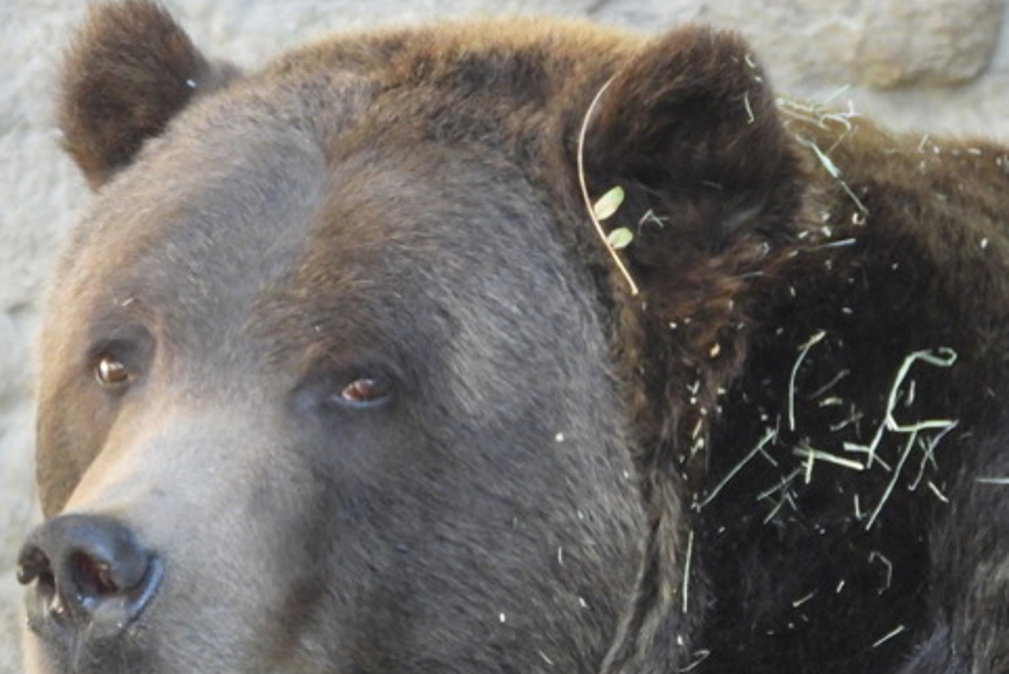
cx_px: 540
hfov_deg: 2.1
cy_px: 354
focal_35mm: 978
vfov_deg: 1.4
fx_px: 27427
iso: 720
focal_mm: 102
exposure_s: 1/60
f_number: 5
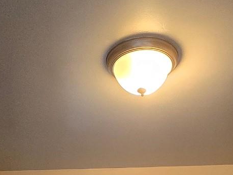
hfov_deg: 33.2
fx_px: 390
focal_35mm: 58
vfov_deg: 20.2
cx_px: 110
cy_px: 290
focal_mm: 1.7
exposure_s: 1/60
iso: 640
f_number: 2.2
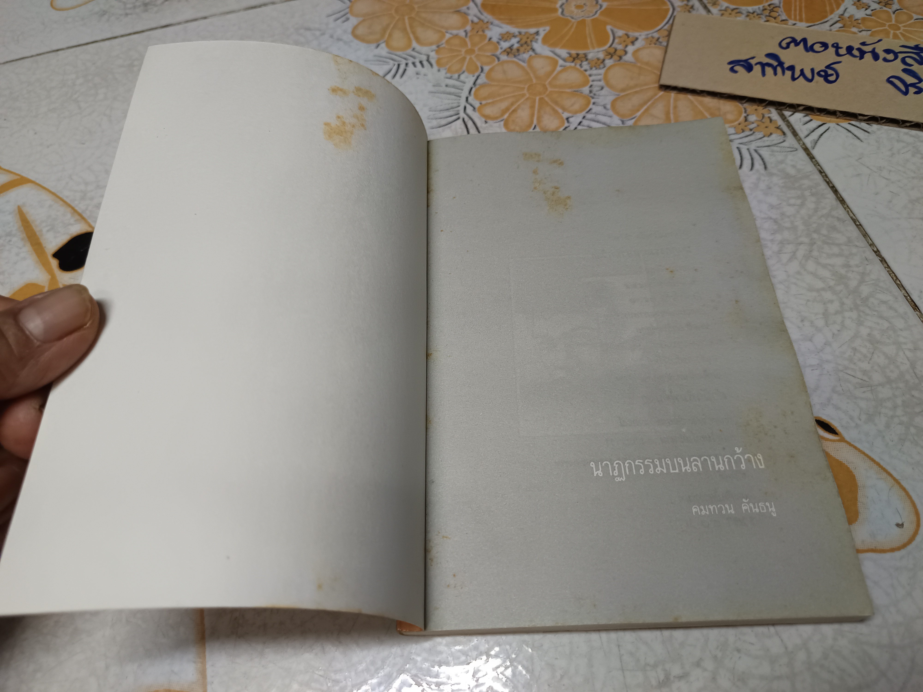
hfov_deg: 71.6
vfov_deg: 56.8
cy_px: 346
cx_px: 462
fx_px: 640
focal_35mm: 24
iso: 890
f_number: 1.7
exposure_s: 1/50
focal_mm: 5.31
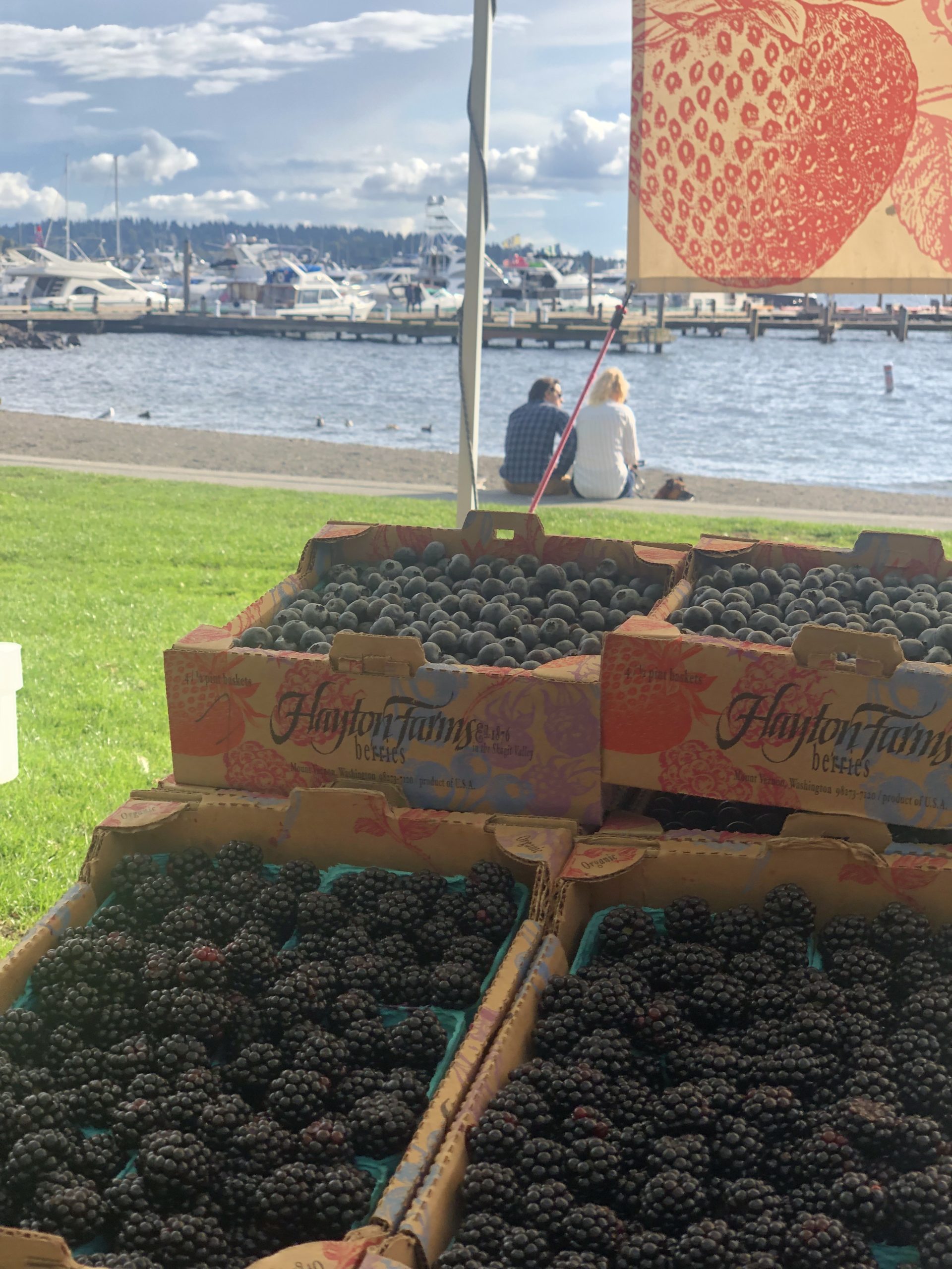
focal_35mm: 52
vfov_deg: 36.8
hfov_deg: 28.0
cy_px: 634
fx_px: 1907
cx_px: 476
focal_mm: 6
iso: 16
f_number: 2.4
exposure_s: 1/453
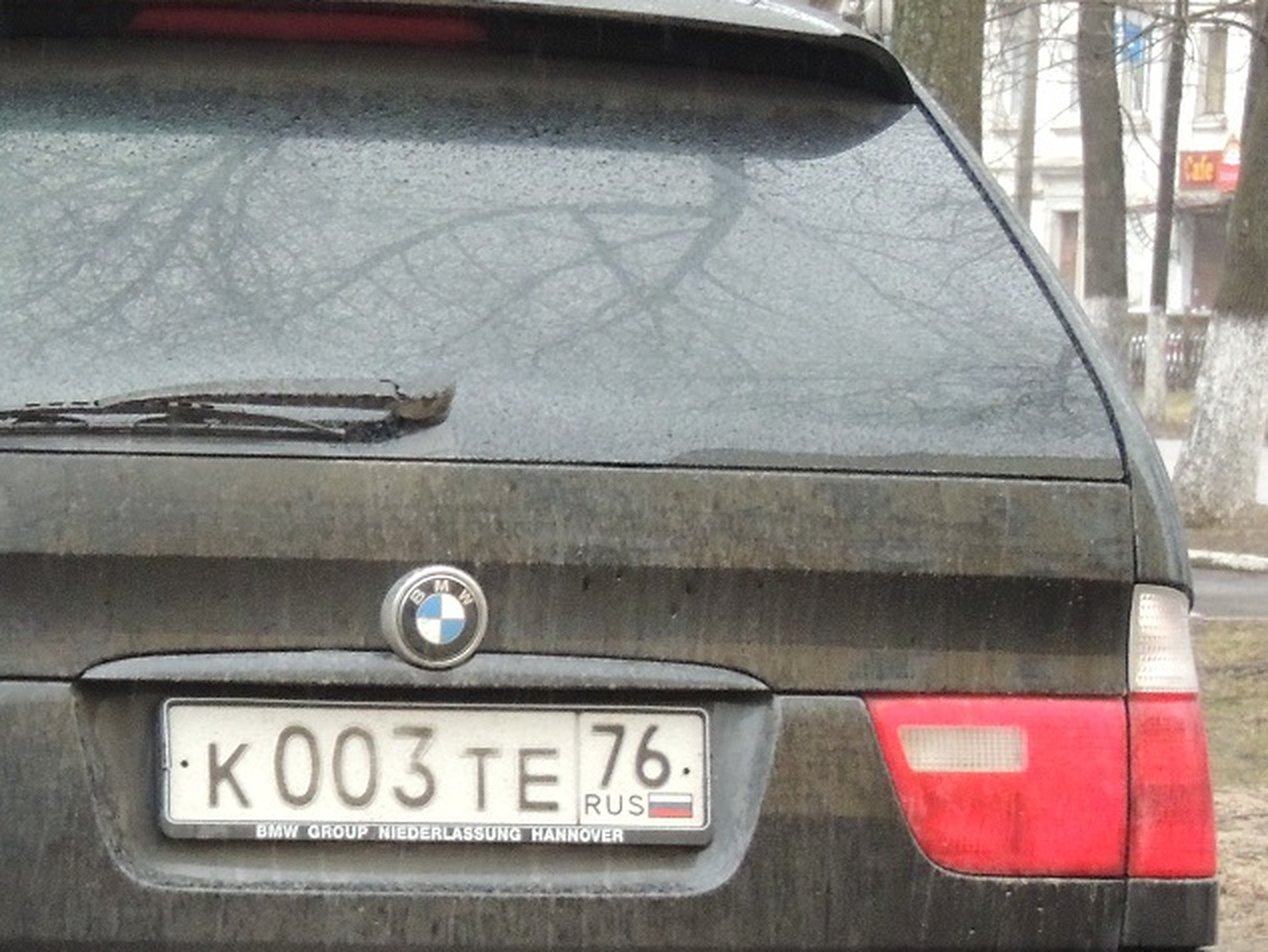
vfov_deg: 6.2
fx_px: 8758
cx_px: 34
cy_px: 748
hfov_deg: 8.2
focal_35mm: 239
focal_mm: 18.7
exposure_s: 1/100
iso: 800
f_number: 4.2
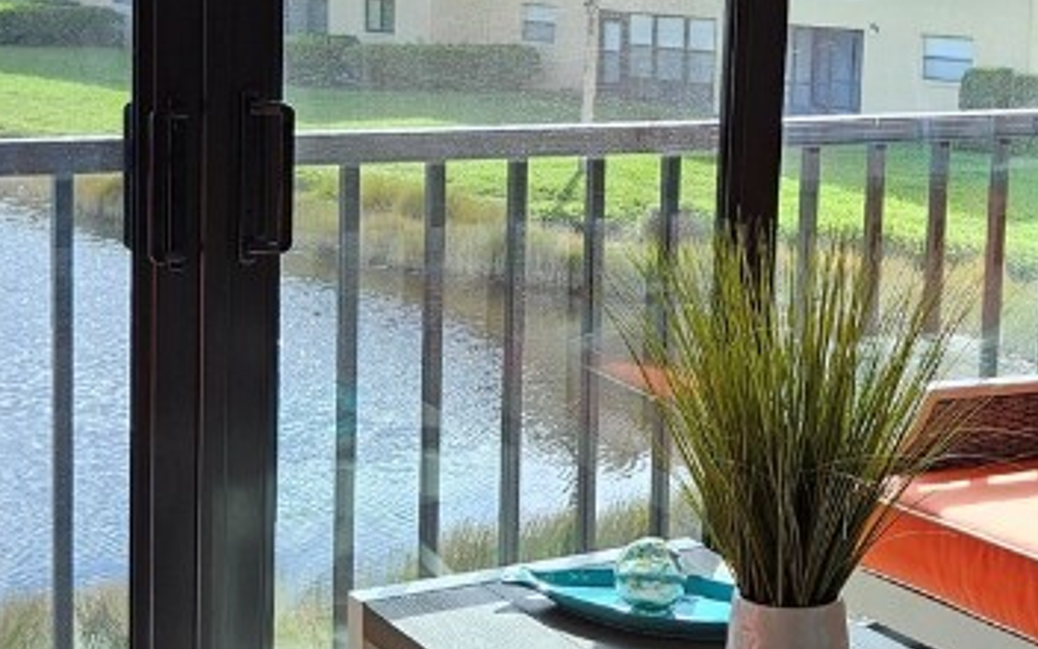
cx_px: 628
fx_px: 2009
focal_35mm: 71
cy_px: 209
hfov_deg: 28.9
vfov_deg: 18.3
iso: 25
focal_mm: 5.4
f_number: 1.8
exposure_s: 1/217
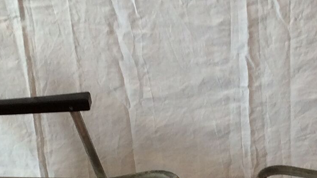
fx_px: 1017
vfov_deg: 9.8
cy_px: 219
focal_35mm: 121
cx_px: 227
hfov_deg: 17.6
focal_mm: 3.3
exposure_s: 1/33
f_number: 2.4
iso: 40
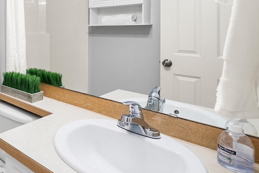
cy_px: 41
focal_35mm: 27
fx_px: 194
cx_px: 4
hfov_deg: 53.9
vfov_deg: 46.1
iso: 200
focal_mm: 13
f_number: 7.1
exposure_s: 1/60
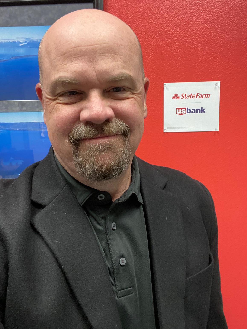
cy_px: 164
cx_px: 124
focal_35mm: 30
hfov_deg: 46.8
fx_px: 285
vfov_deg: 60.0
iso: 200
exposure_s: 1/58
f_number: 2.2
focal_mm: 2.71
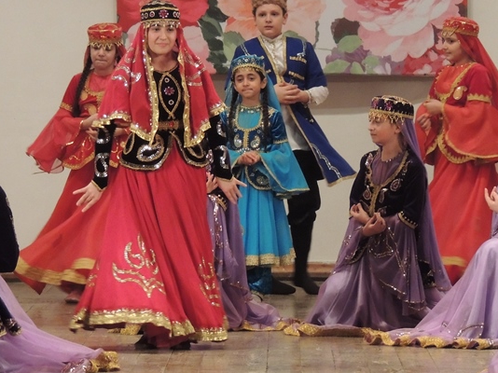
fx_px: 4487
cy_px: 98
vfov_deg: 4.8
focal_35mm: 312
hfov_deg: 6.4
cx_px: 232
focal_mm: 33
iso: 800
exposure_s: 1/50
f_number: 4.6
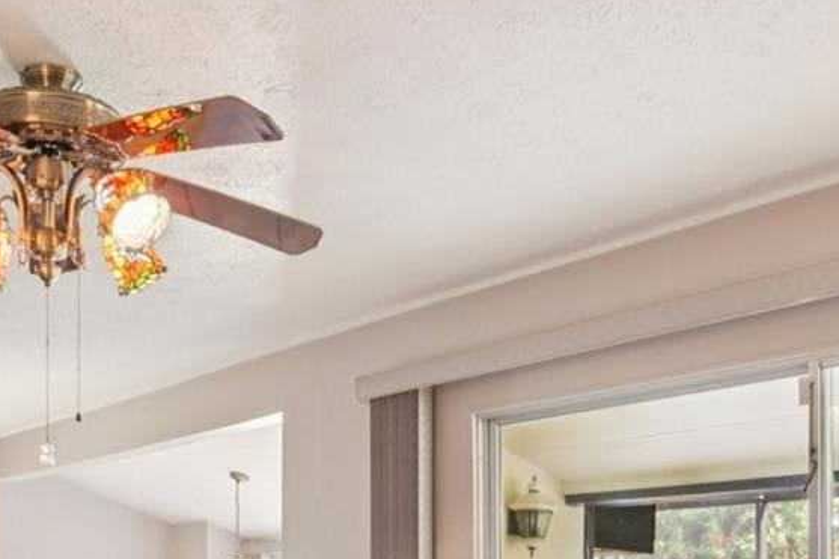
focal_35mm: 46
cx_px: 300
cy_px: 595
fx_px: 1072
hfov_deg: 42.3
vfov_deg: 27.1
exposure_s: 1/8
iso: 400
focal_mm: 16
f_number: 8
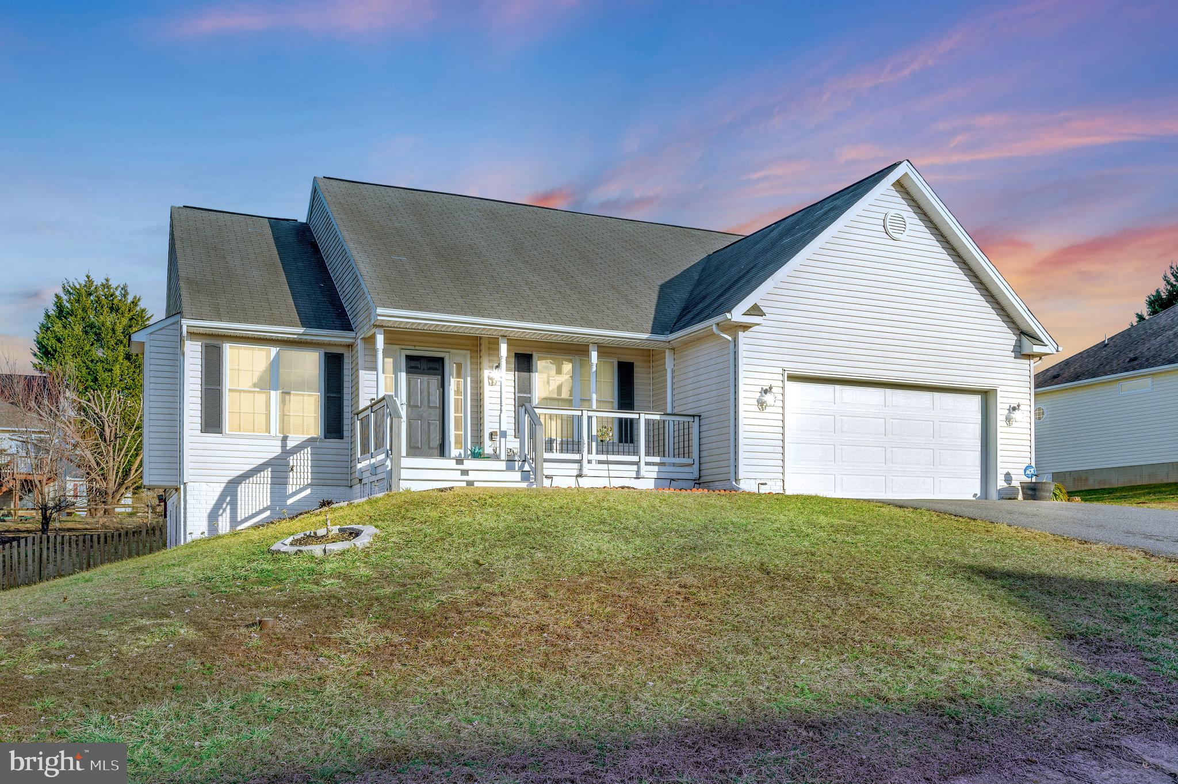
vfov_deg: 43.5
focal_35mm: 30
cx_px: 589
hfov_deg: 62.0
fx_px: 981
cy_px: 392
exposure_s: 1/400
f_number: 8
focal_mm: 30
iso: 100
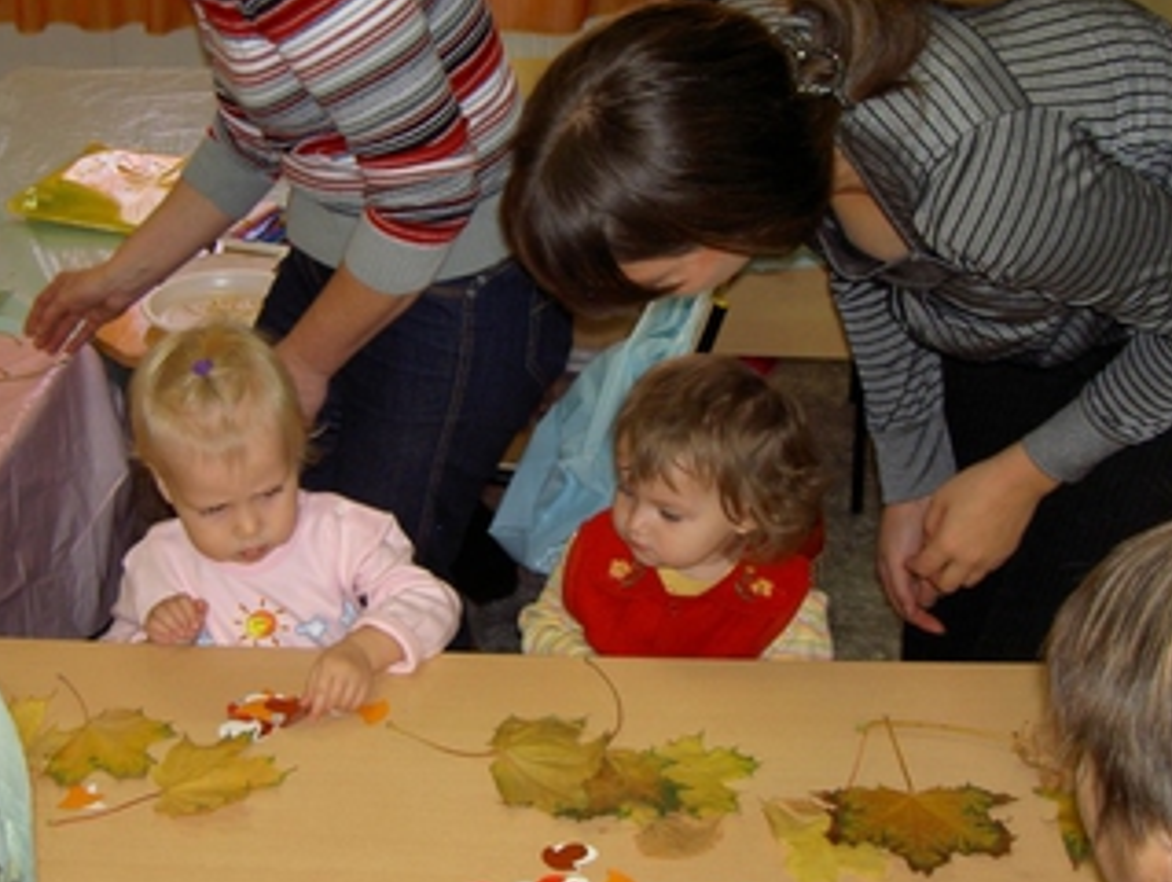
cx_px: 489
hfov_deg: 34.8
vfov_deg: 26.6
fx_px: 1864
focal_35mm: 55
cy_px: 415
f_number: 2.8
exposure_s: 1/60
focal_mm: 8
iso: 100
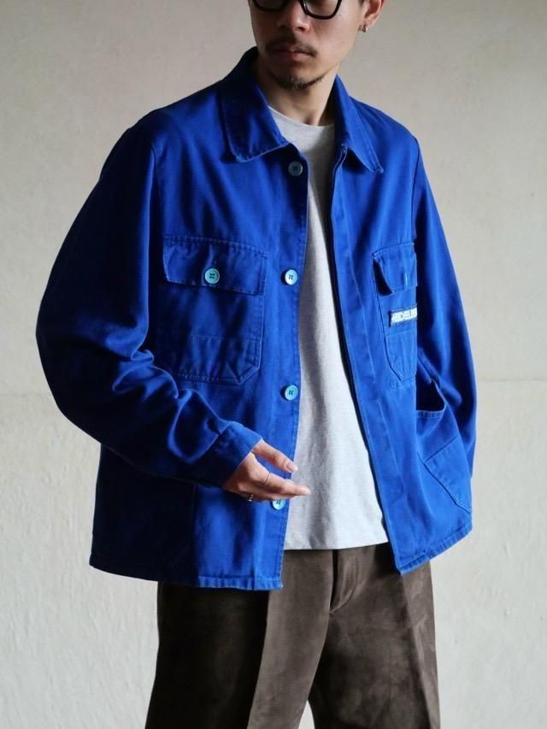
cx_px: 274
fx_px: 1685
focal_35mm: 80
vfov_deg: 24.4
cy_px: 364
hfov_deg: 18.4
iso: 3200
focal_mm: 40
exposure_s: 1/25
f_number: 3.9
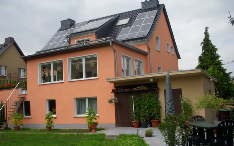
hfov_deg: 48.2
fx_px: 261
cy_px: 87
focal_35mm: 41
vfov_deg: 31.2
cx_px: 115
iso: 100
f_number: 3.3
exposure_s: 1/1000
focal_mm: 6.3
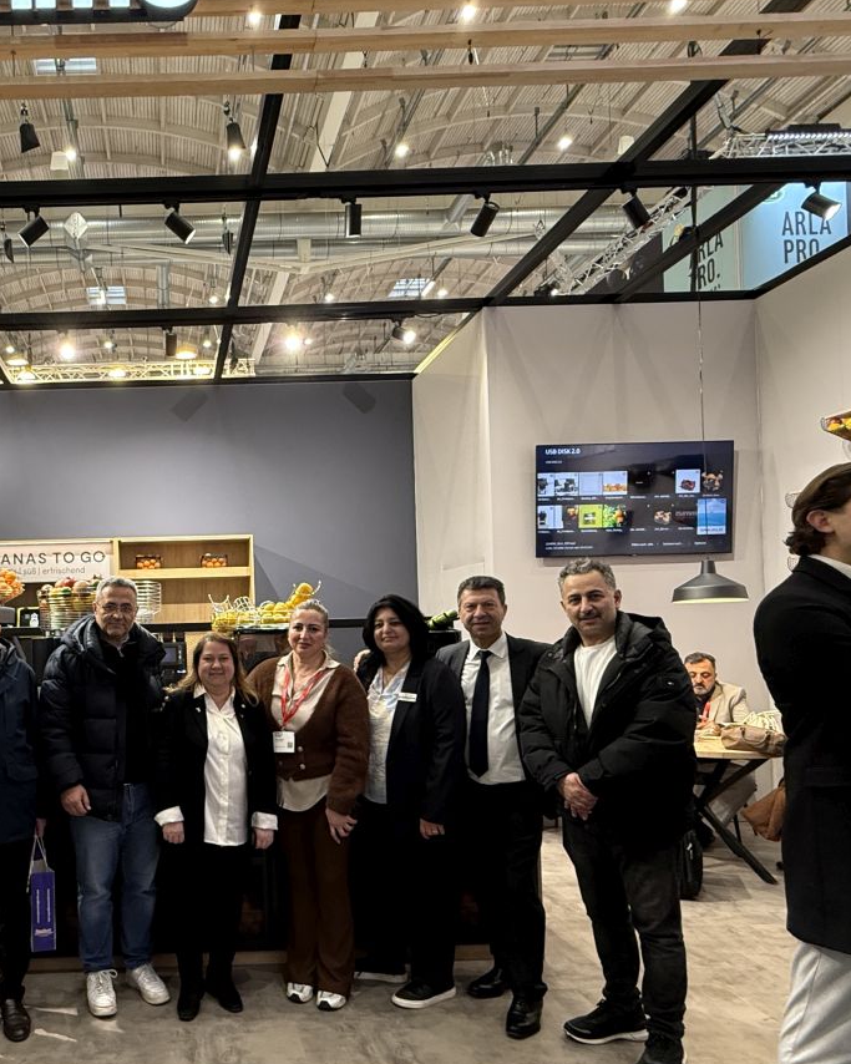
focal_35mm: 24
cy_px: 626
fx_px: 756
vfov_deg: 69.7
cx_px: 173
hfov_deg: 54.8
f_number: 2.2
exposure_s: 1/50
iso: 250
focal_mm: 2.22
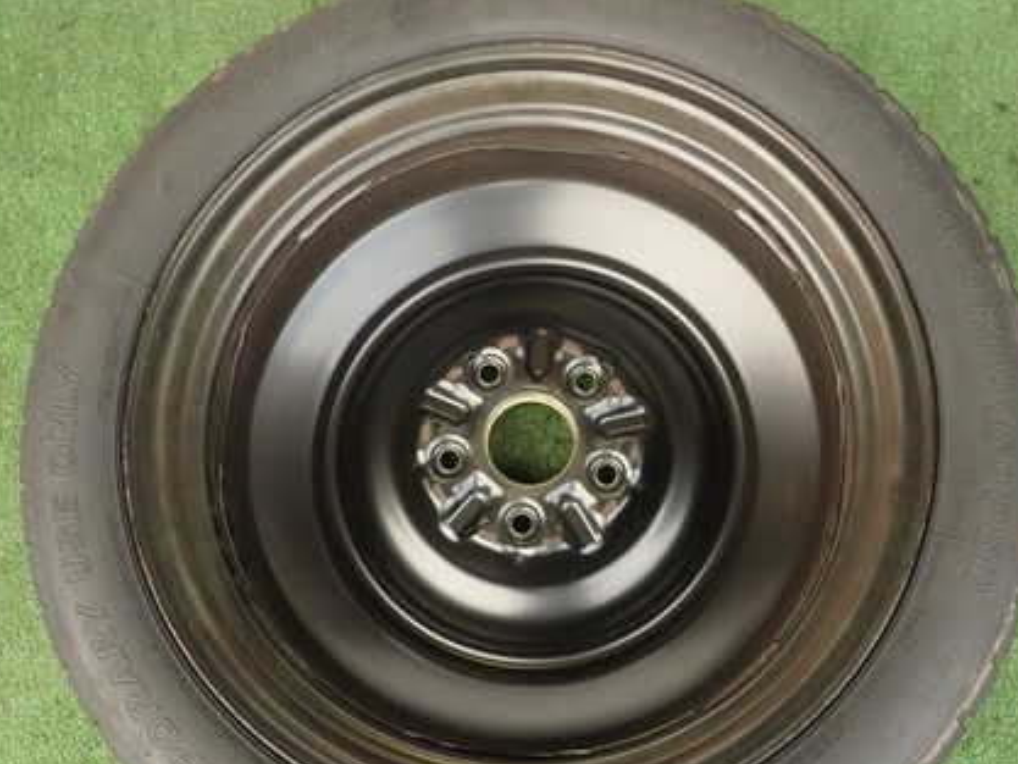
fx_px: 1059
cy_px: 466
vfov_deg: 39.5
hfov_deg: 51.3
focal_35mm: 36
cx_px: 537
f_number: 2
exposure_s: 1/80
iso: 100
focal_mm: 4.5
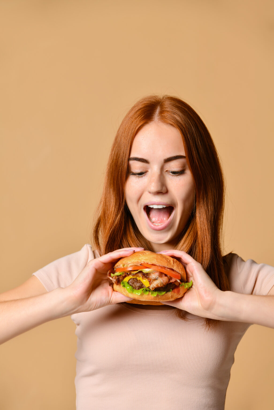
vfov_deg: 18.6
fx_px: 1256
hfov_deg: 12.5
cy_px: 205
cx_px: 137
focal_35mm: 110
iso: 100
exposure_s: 1/160
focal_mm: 110
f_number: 5.6
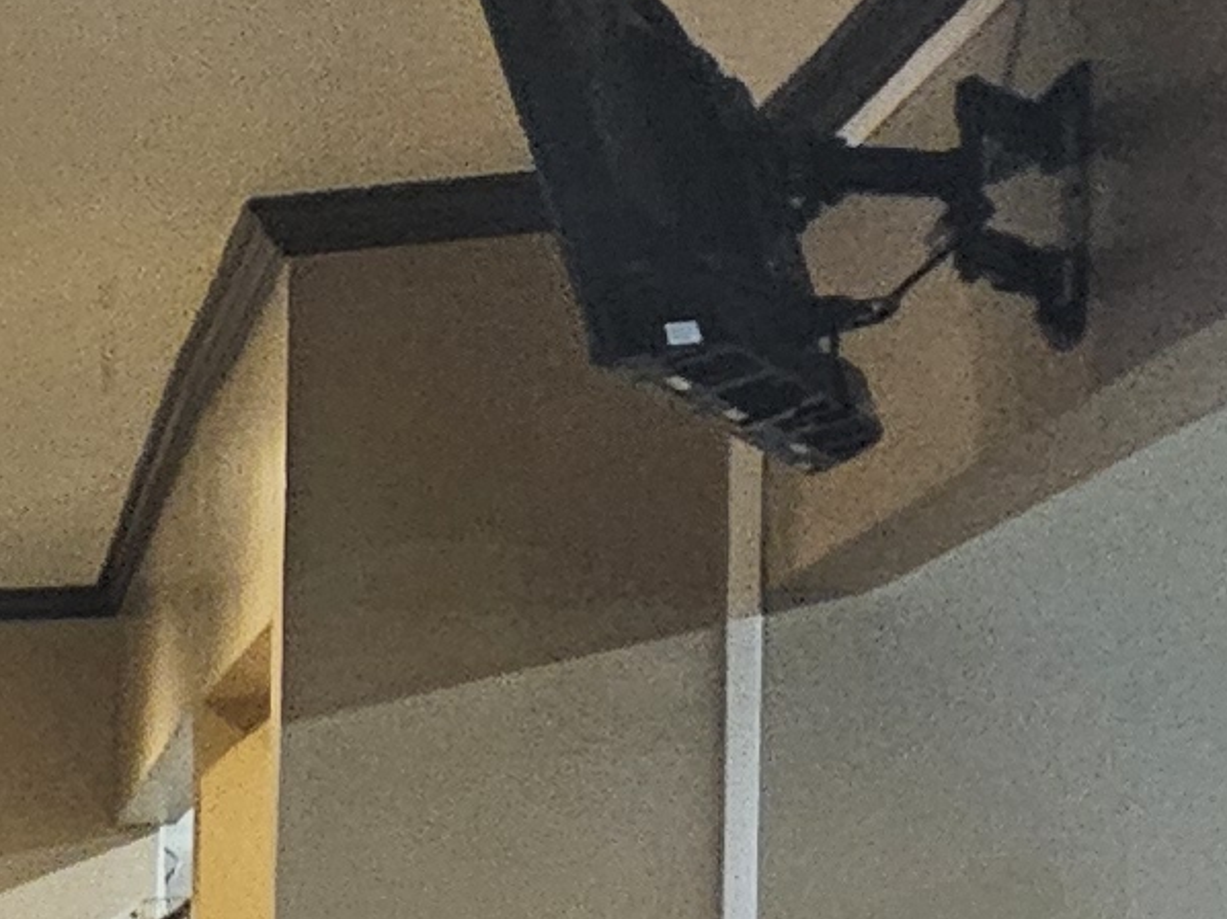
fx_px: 3083
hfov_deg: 13.0
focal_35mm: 87
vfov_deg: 16.4
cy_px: 1048
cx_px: -2070
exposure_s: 1/30
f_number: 2.2
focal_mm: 2.2
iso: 400
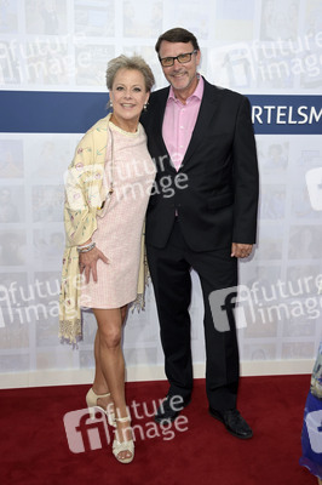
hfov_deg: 35.0
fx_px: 511
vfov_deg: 50.7
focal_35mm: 38
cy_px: 242
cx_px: 161
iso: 640
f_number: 7.1
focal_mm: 38
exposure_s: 1/200
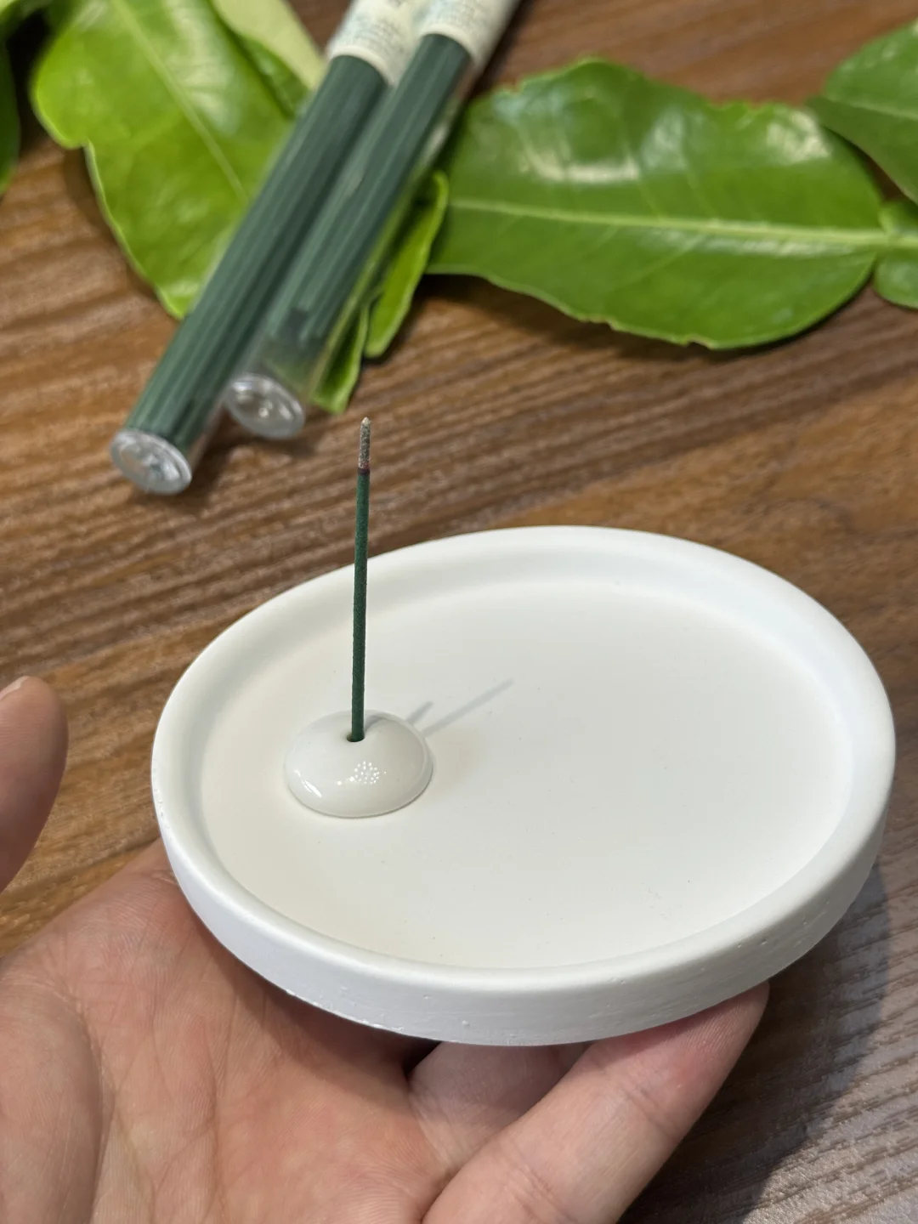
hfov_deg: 30.3
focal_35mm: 48
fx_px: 1697
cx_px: 459
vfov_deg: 39.7
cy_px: 612
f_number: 1.78
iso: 64
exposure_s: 1/358
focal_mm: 6.76
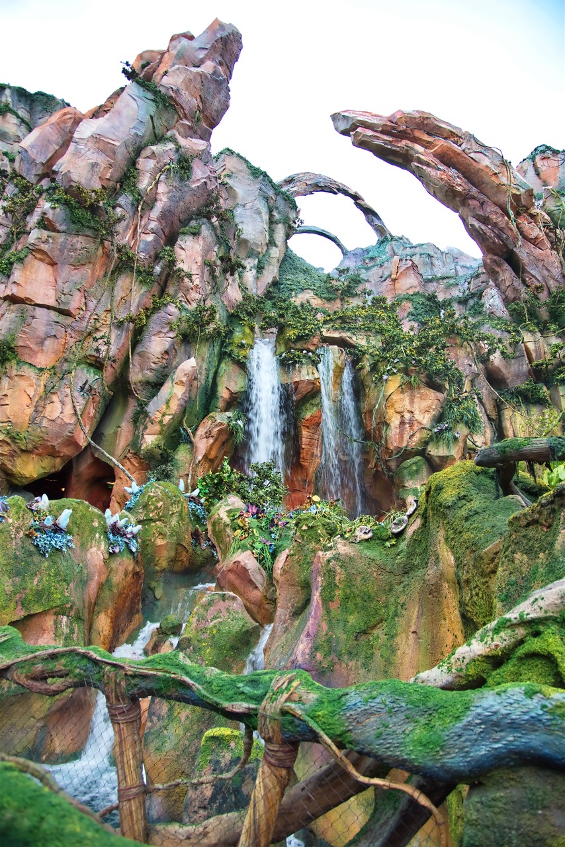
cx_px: 282
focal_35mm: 24
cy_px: 424
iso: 110
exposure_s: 1/50
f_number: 4
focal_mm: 24
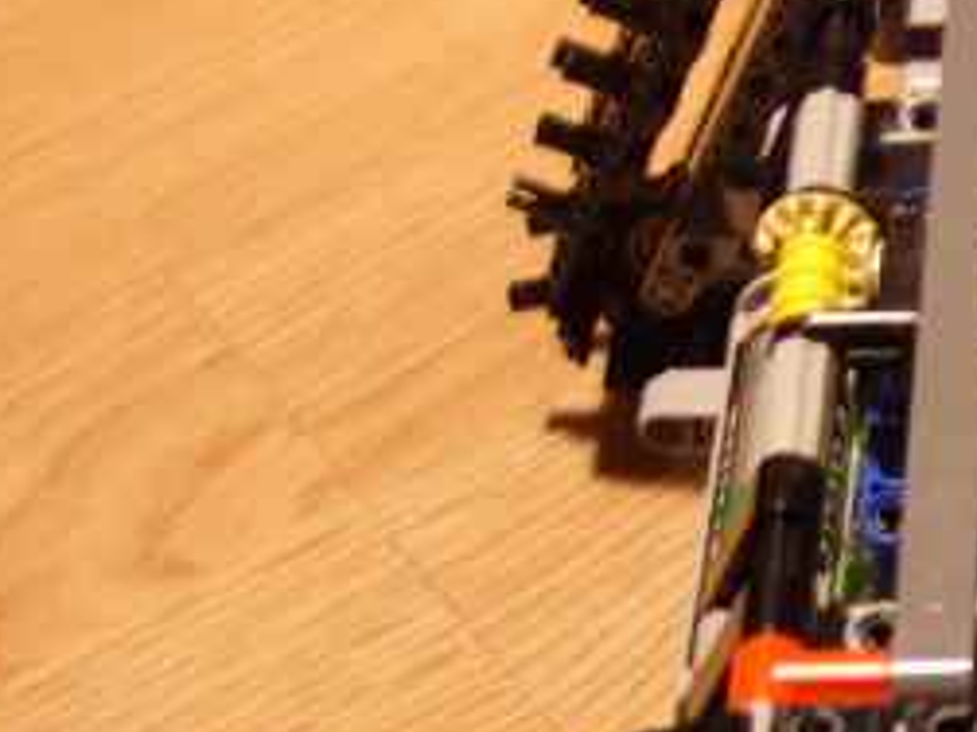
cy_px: 639
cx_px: 1067
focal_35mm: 121
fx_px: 3413
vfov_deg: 12.2
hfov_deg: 15.8
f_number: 2.8
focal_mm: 7.8
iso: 100
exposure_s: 1/3
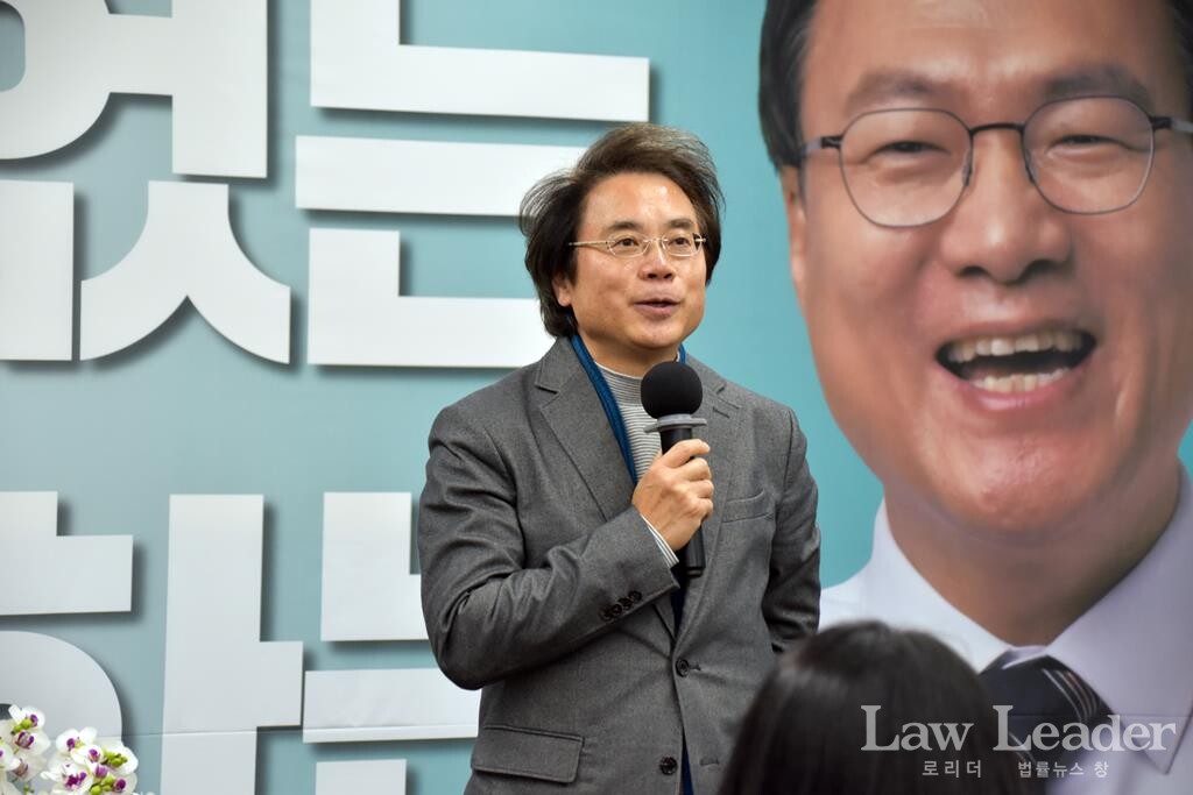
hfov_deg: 20.0
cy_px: 398
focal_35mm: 102
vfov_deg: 13.4
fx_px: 3380
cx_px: 596
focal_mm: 68
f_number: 5
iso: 1250
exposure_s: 1/160
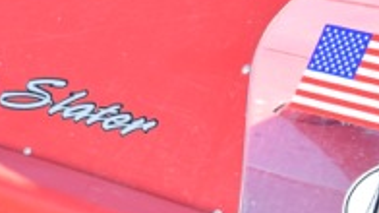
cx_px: -99
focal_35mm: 246
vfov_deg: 4.9
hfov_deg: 8.7
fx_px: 2471
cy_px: 229
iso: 100
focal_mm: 48
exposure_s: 1/100
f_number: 5.6
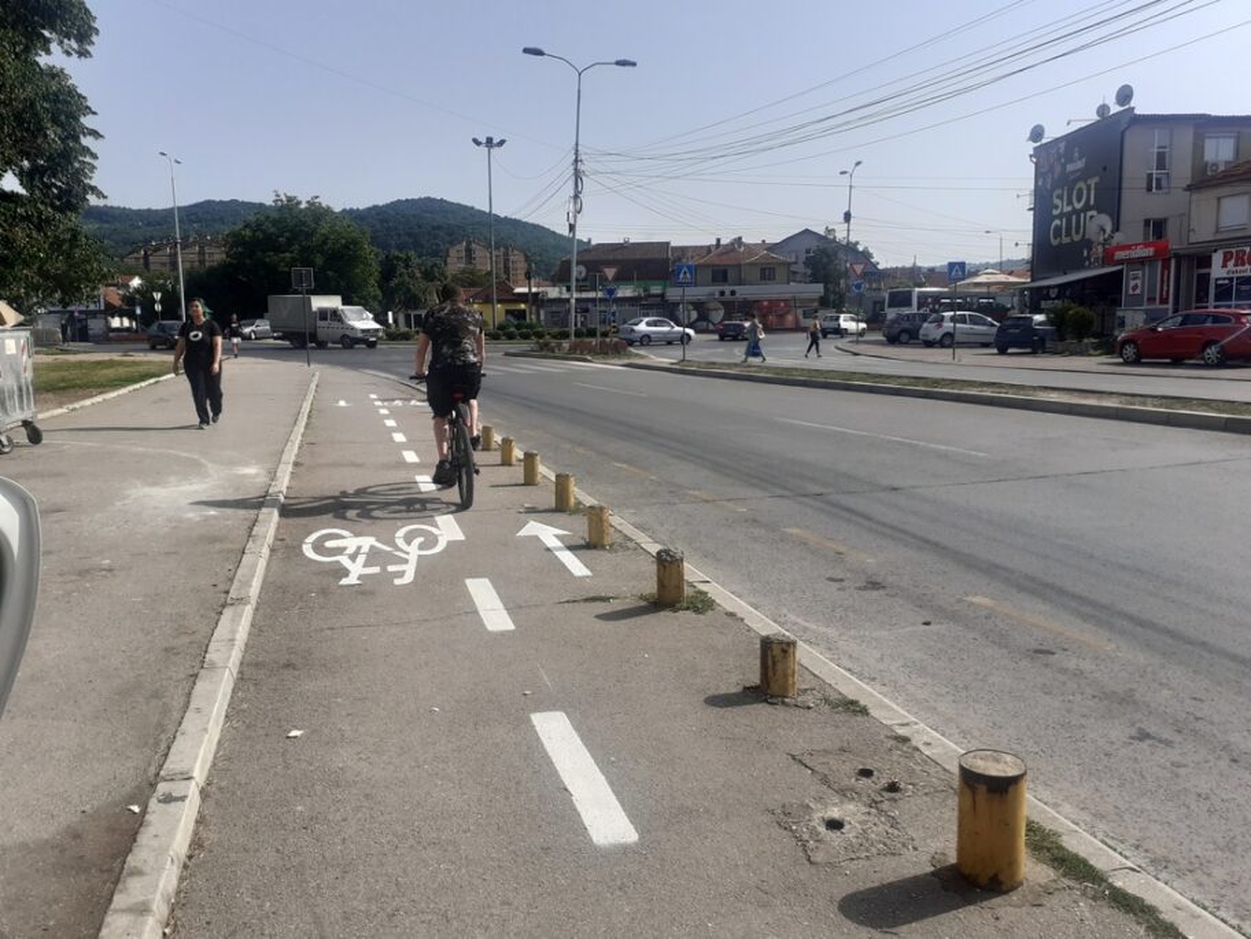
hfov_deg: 65.3
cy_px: 470
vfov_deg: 51.4
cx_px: 626
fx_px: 976
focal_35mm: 27
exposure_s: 1/2193
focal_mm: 3.6
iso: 40
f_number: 1.9
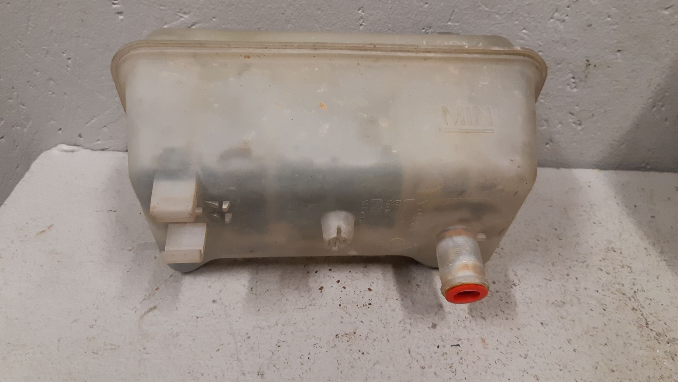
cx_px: 345
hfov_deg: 66.1
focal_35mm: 29
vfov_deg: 40.1
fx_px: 521
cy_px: 170
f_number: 1.7
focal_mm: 3.93
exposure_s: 1/50
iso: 160
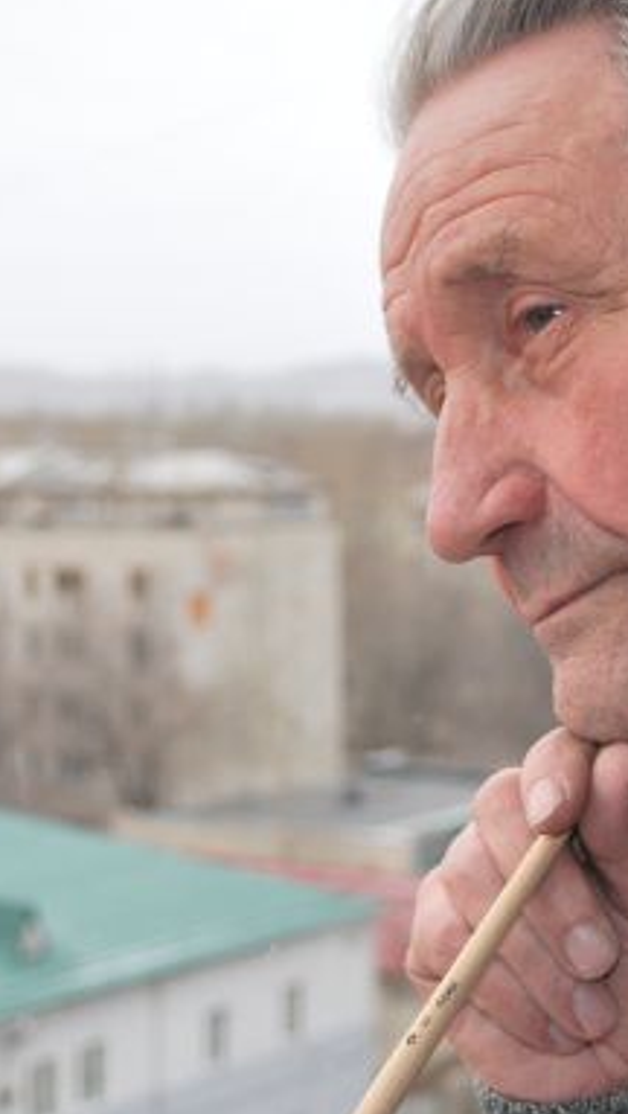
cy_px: 650
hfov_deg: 13.1
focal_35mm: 92
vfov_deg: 23.1
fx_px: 2718
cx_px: 456
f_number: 4.5
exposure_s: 1/100
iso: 200
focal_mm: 28
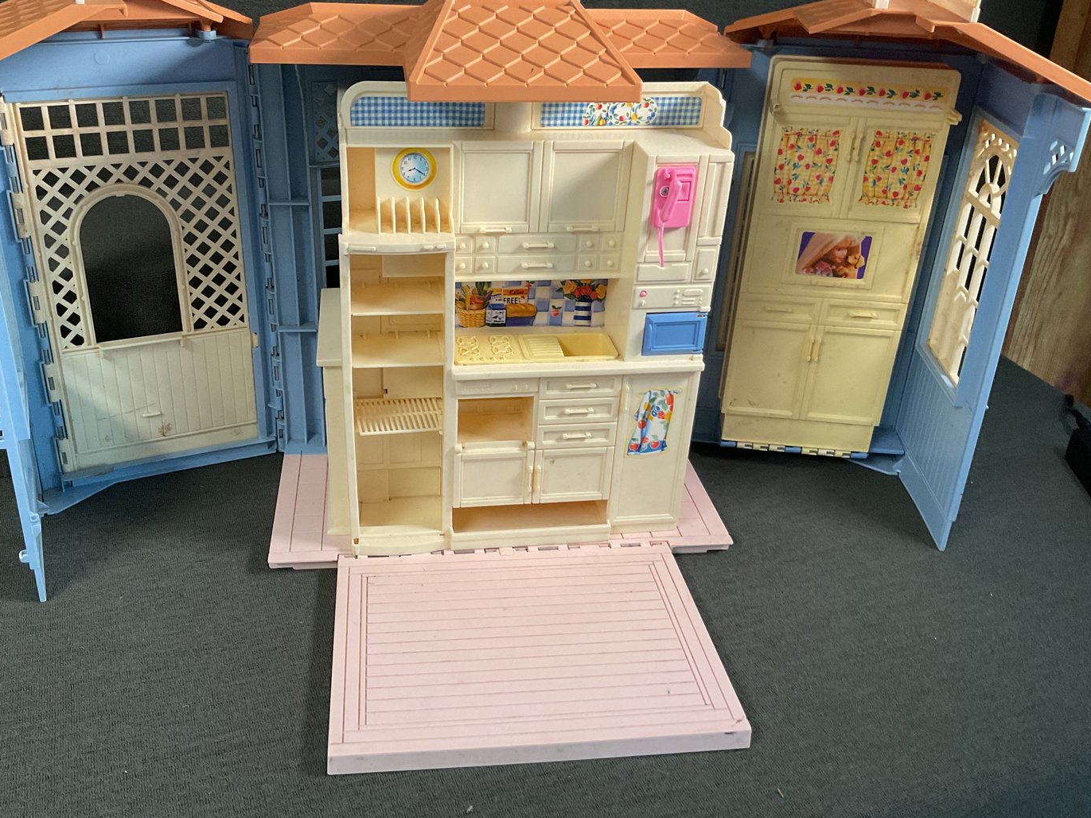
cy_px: 376
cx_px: 496
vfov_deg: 44.1
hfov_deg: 56.7
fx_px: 1009
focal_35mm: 32
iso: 125
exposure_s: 1/60
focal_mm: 3
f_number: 1.8
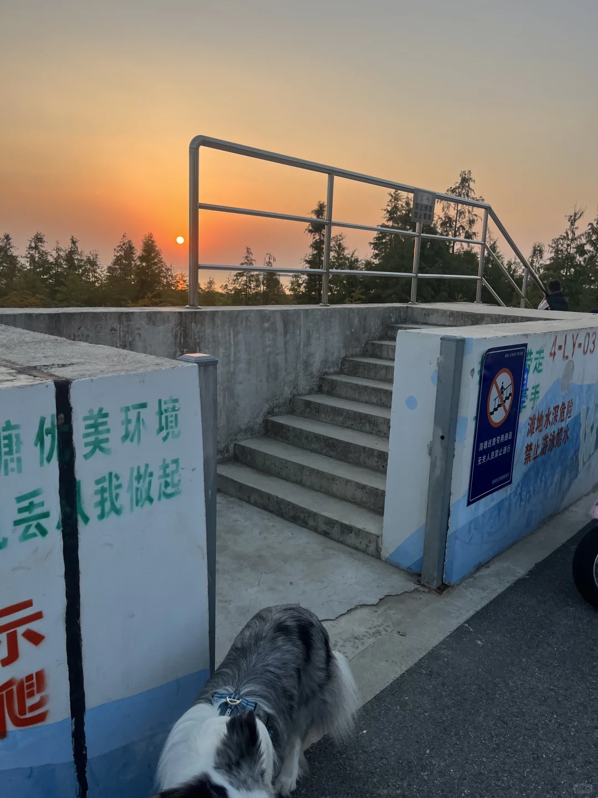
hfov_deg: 53.1
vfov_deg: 67.3
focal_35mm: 26
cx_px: 299
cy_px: 399
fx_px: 599
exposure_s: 1/727
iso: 50
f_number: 1.6
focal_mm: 5.1
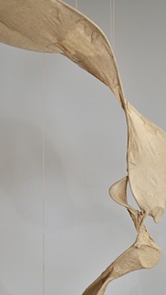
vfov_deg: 28.0
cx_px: 128
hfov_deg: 16.0
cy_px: 205
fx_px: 586
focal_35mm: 75
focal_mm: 34
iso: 220
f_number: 5.6
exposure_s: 1/125
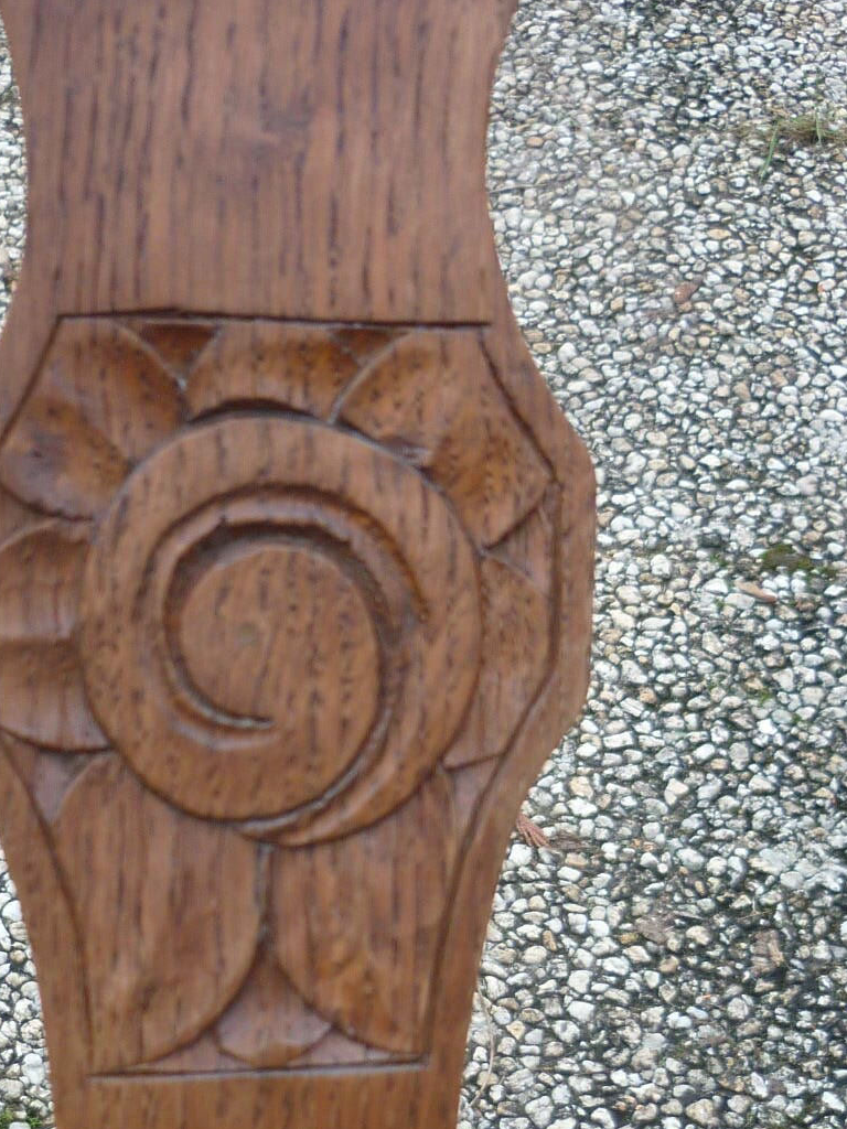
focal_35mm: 66
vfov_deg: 29.1
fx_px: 2153
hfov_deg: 22.2
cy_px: 774
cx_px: 357
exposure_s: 1/60
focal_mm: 5.5
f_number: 2.8
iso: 100
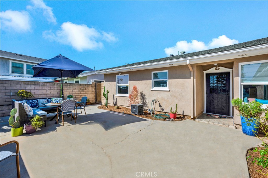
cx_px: 134
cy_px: 89
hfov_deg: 104.2
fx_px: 104
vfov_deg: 81.2
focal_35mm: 14
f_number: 9
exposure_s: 1/320
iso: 125
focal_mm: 14
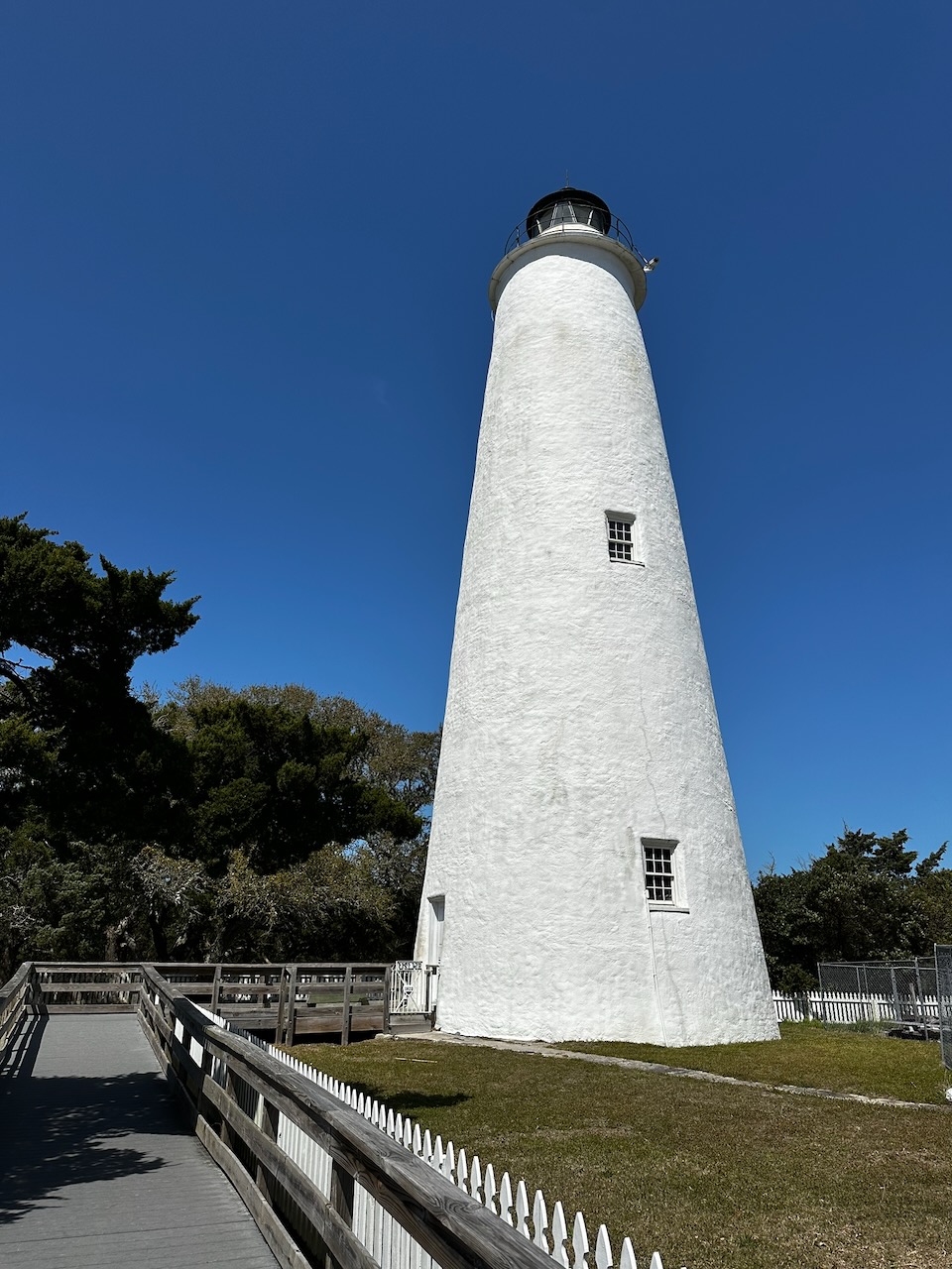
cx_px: 476
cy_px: 634
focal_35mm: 24
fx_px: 880
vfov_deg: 71.6
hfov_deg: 56.8
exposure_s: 1/12048
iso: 80
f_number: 1.78
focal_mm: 6.86
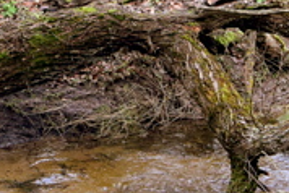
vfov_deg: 12.6
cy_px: 3
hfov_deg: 18.6
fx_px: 868
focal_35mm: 108
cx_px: 29
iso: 1600
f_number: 7.1
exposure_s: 1/60
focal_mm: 16
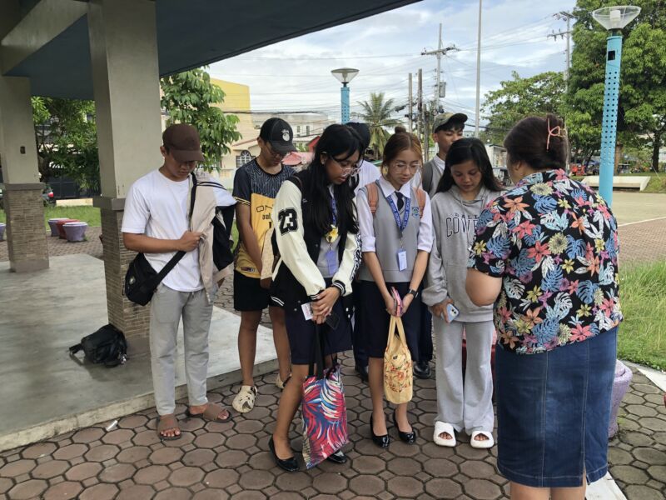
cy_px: 250
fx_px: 539
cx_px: 333
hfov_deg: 63.4
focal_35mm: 28
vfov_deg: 49.7
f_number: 1.8
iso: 20
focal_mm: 3.99
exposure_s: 1/401
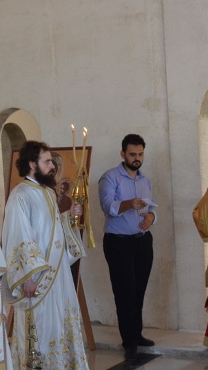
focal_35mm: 80
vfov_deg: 26.5
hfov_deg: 15.0
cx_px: 174
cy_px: 202
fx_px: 784
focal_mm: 30
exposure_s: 1/200
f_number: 7.1
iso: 2000
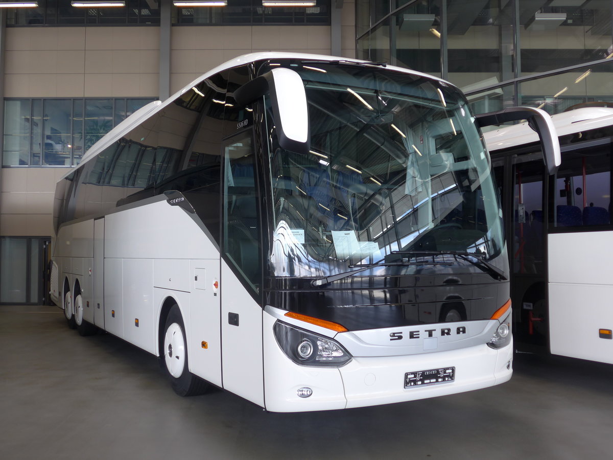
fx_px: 638
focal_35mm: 36
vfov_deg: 39.7
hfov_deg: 51.4
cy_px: 230
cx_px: 306
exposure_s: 1/80
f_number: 2.4
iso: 80
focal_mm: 7.5
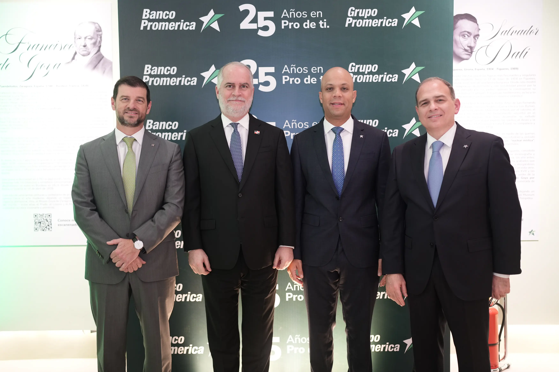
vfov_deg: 37.9
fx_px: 543
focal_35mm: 35
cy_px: 186
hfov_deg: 54.4
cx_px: 280
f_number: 1.4
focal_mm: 35
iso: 1250
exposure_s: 1/160
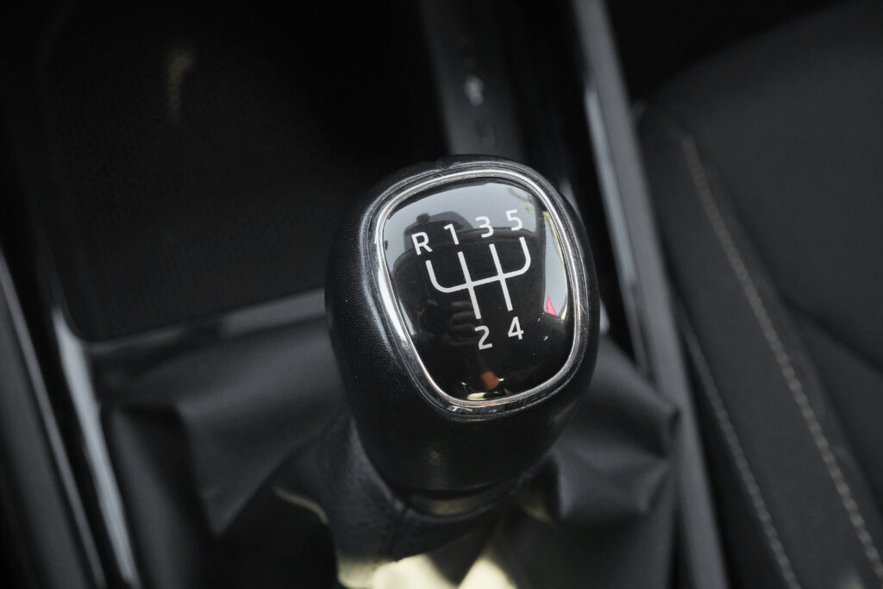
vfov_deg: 27.0
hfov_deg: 39.6
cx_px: 442
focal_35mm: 50
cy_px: 294
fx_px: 1226
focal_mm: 33.3
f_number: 8
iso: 2000
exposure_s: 1/60
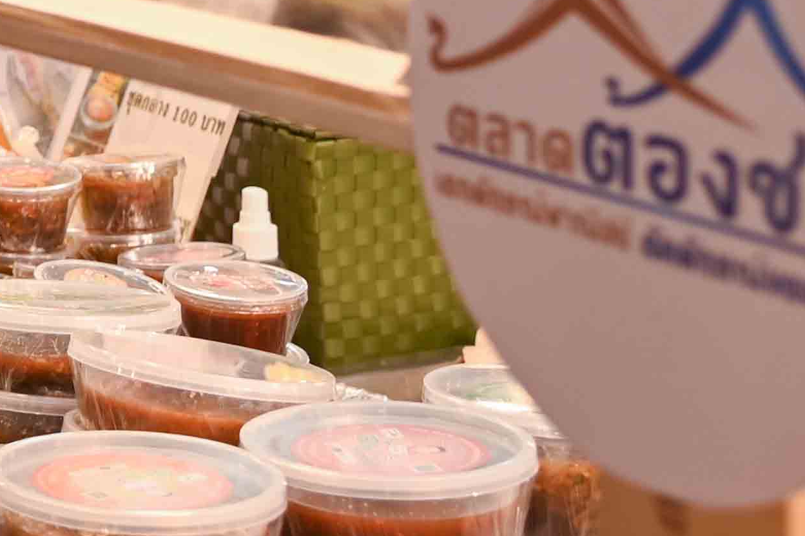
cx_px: -699
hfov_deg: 12.9
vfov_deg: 9.2
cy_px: -383
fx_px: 3195
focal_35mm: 143
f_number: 4
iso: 250
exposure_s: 1/60
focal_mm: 30
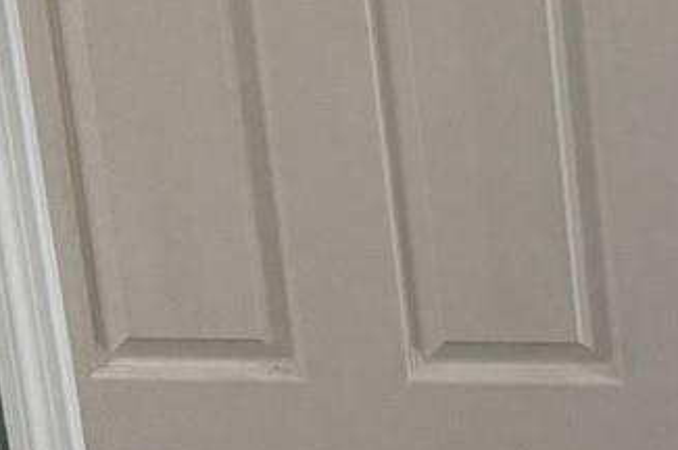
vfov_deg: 10.2
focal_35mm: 123
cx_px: 1366
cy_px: -473
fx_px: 2314
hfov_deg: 14.0
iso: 320
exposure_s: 1/60
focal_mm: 6.76
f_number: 1.78
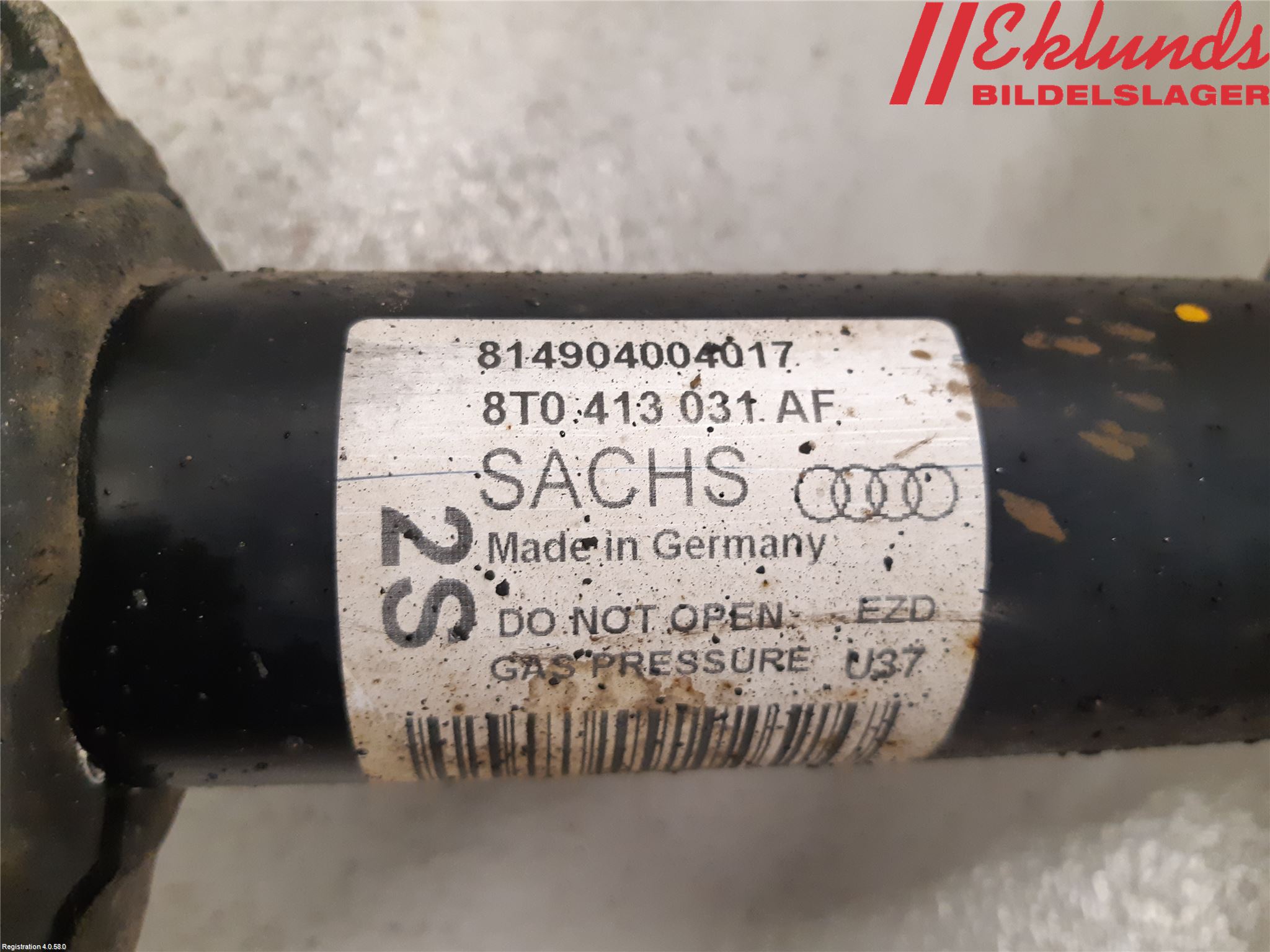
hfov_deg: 67.3
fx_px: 954
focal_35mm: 26
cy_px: 476
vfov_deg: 53.1
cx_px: 635
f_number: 1.7
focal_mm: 3.93
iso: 250
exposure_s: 1/50
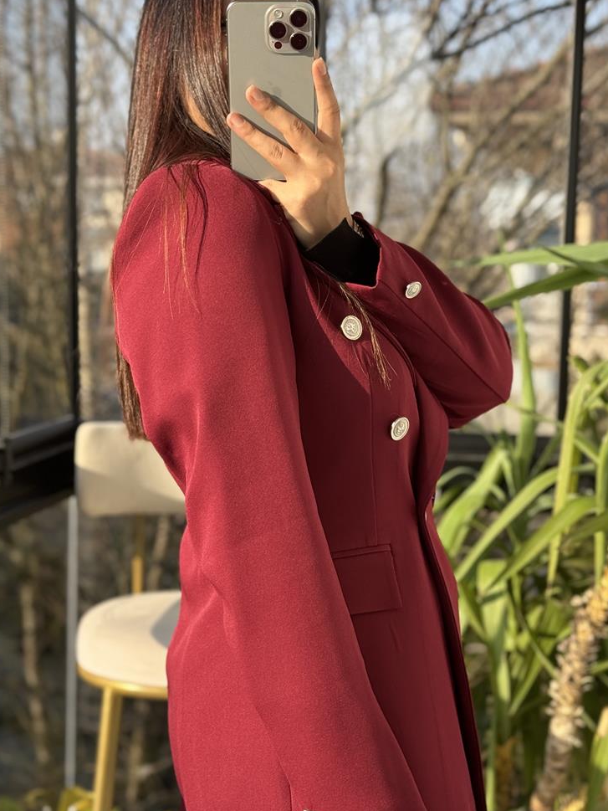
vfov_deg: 29.4
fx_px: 1545
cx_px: 300
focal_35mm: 66
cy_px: 448
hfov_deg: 22.3
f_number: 1.78
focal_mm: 6.76
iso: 64
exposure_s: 1/445
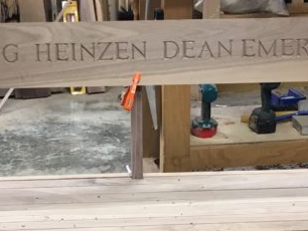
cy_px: 215
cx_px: 135
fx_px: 864
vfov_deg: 15.1
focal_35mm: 97
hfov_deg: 20.2
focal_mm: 4.15
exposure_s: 1/30
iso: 50
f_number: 2.2
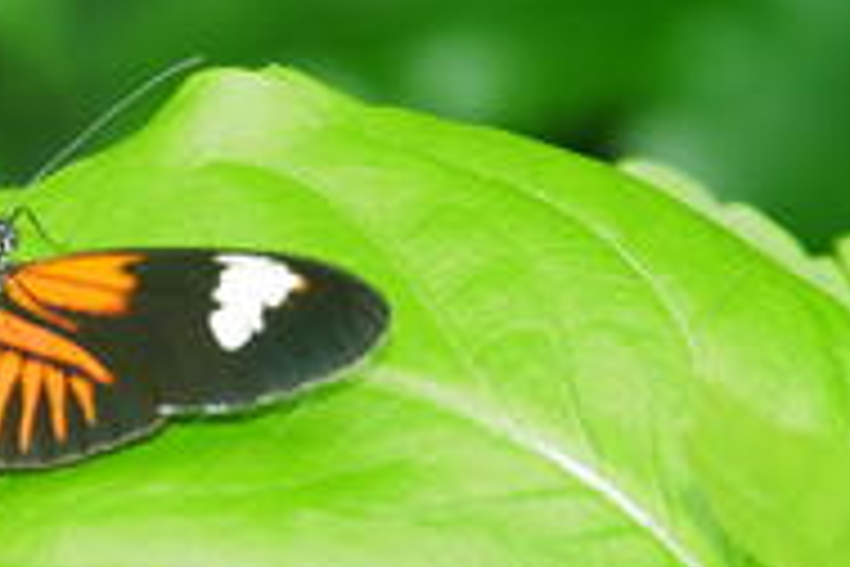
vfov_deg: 2.1
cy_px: 315
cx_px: 9
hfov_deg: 3.1
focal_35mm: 670
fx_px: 15818
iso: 200
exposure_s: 1/60
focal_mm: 135
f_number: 5.6
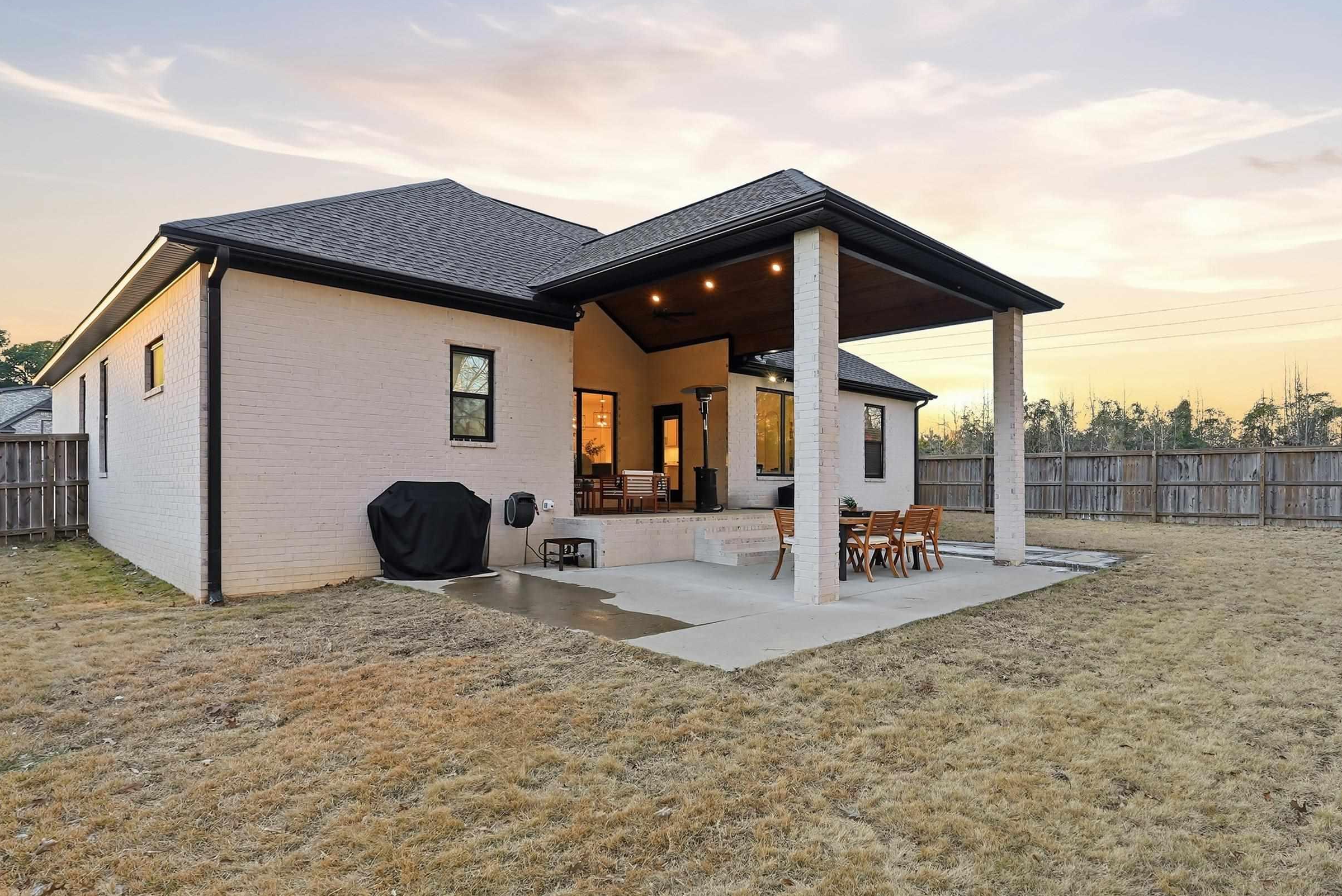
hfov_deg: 83.3
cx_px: 775
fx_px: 746
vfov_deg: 61.9
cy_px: 491
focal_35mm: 20
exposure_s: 1/160
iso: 250
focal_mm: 16
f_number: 9
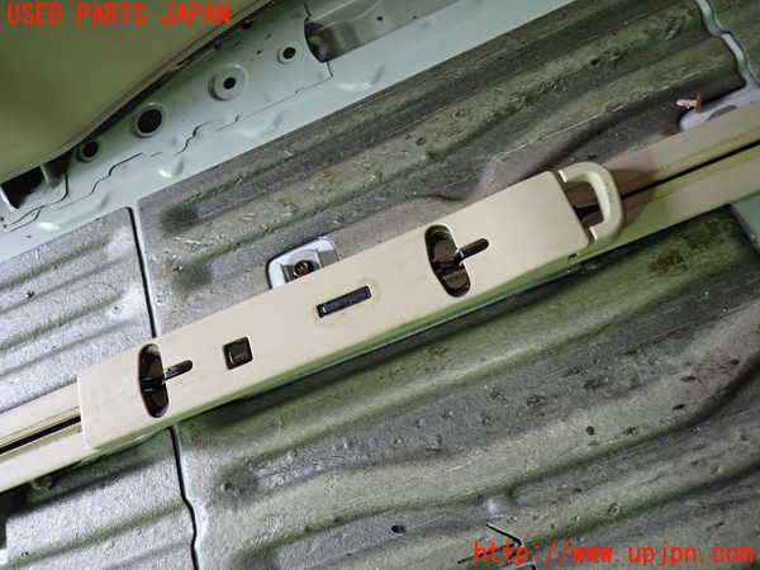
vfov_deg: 54.9
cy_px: 285
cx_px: 380
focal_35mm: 25
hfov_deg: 69.4
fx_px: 549
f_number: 2
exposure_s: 1/30
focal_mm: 4.5
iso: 200
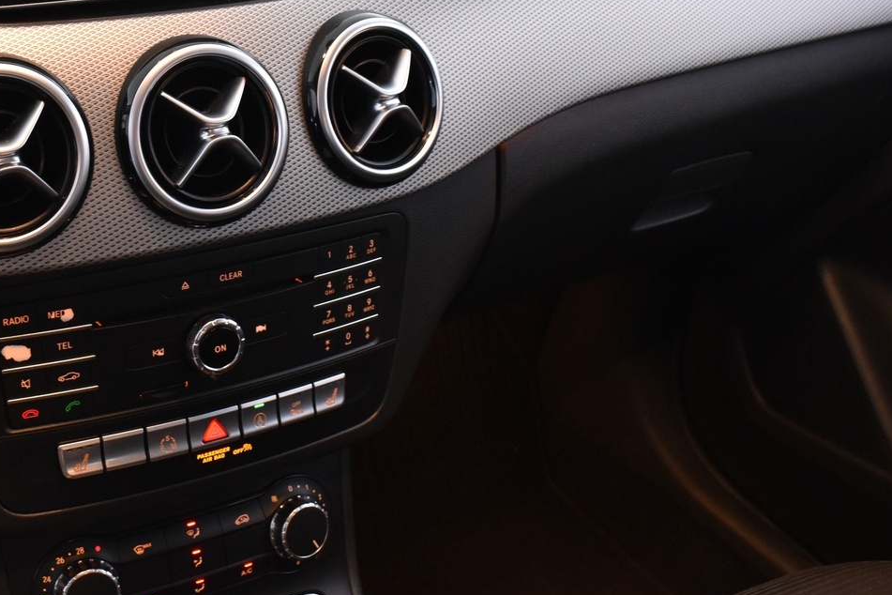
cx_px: 161
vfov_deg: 29.0
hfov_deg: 40.7
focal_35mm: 46
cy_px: 182
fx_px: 1140
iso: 1250
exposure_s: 1/13
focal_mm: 18
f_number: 5.6
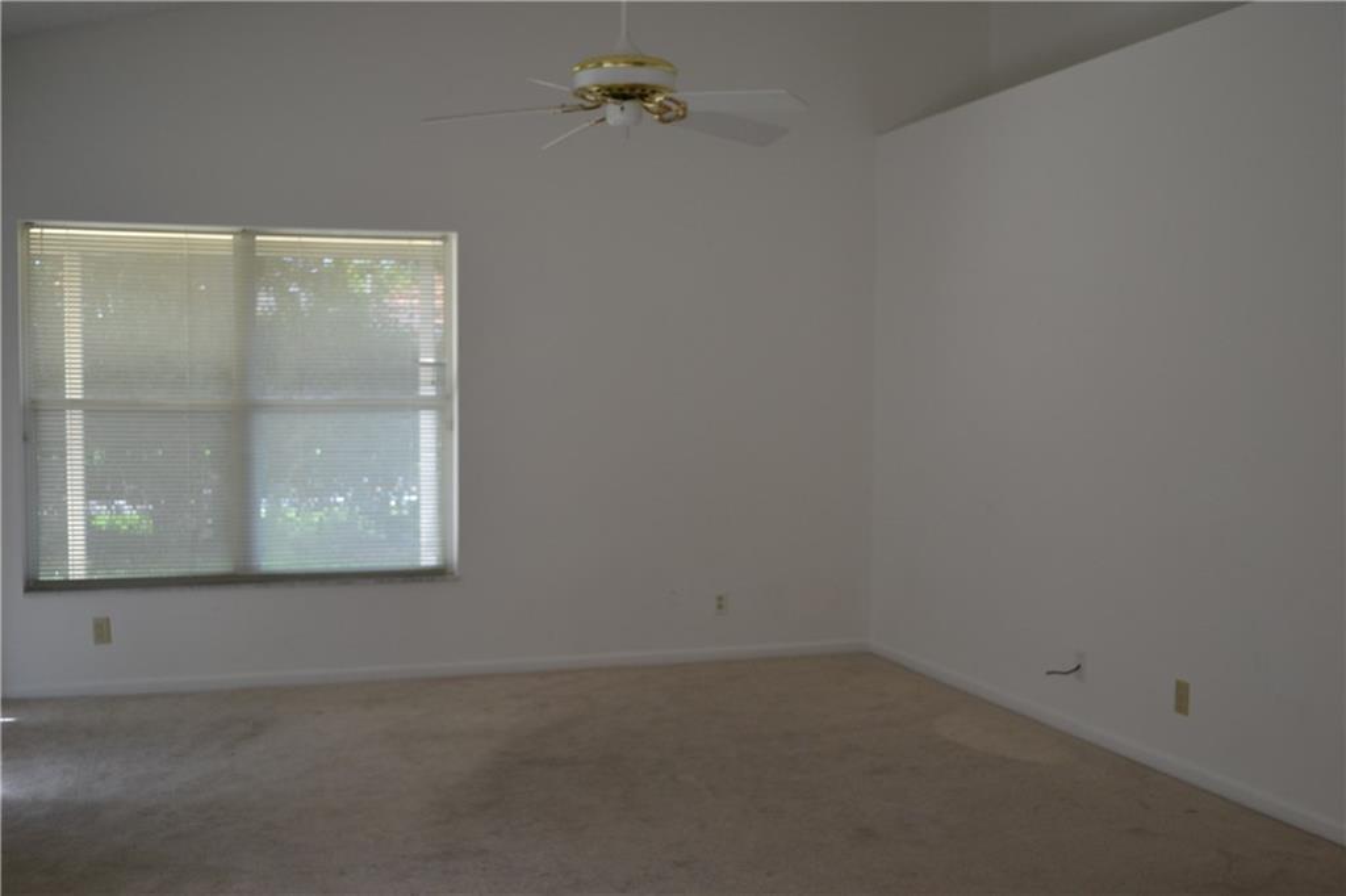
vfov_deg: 36.8
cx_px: 673
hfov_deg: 53.1
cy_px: 448
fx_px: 1345
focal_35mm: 36
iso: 400
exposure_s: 1/60
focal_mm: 24
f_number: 4
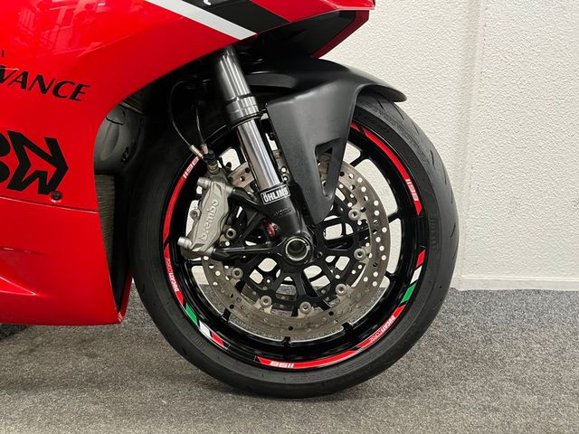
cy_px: 217
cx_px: 290
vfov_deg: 53.1
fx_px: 435
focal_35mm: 26
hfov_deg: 67.3
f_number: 1.6
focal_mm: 5.1
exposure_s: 1/50
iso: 320
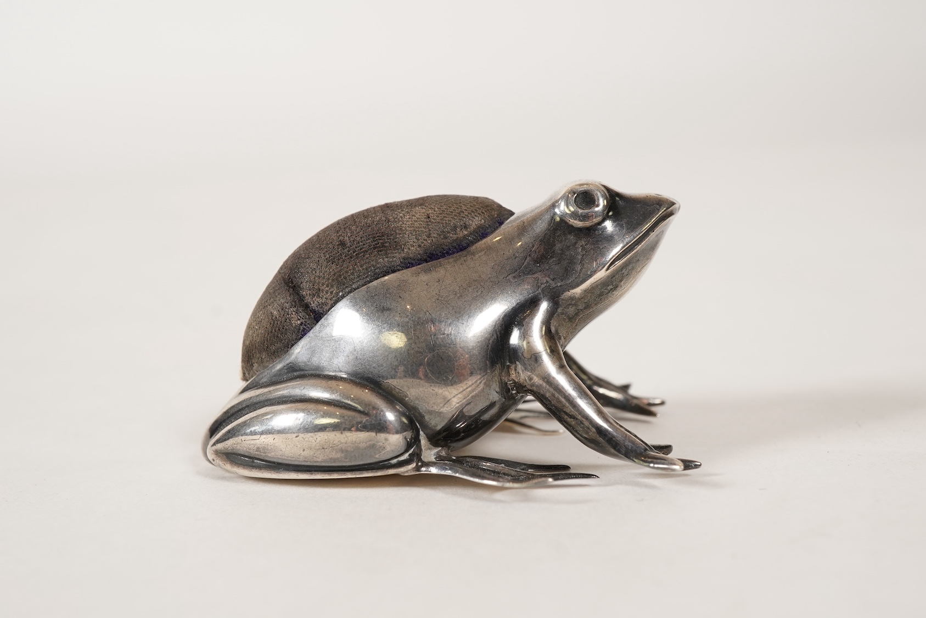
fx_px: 1158
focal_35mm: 45
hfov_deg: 43.6
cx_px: 463
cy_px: 309
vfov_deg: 29.9
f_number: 16
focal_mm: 30
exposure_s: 1/125
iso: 400
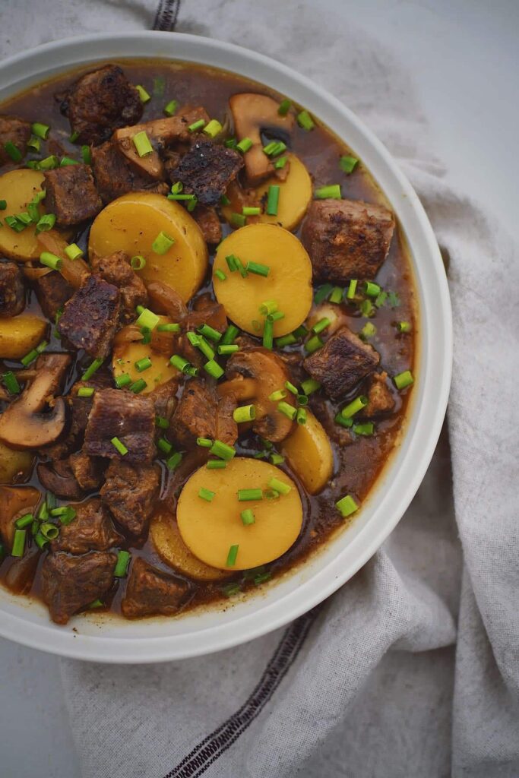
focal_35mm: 52
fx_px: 1124
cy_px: 389
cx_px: 260
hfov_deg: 26.0
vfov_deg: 38.2
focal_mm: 35
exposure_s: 1/1000
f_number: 2.2
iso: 400
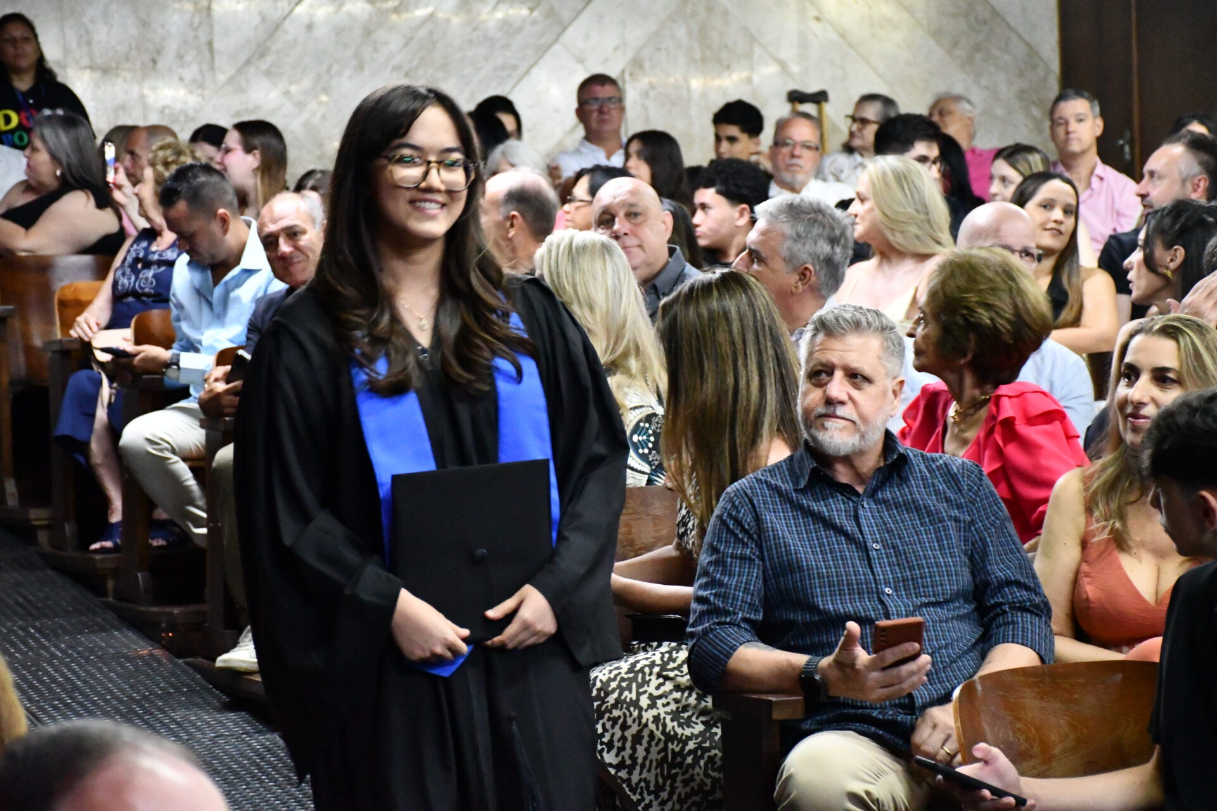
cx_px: 608
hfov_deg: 19.5
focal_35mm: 105
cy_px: 406
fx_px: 3549
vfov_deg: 13.0
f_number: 5
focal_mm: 70
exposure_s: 1/60
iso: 12800
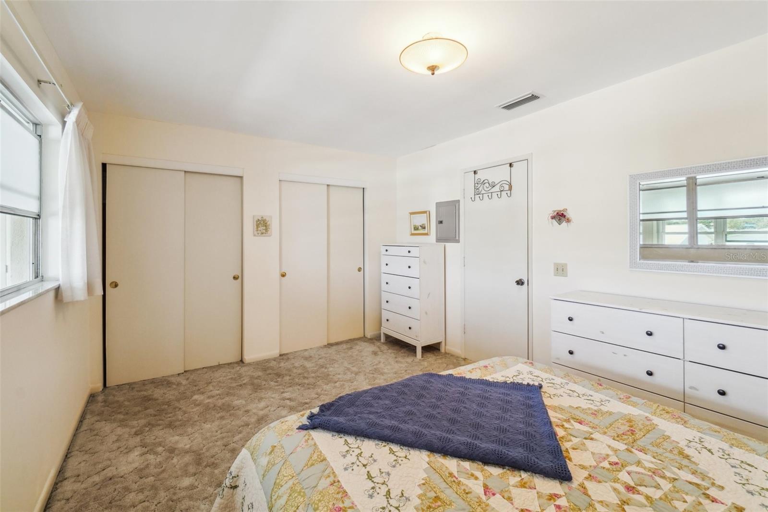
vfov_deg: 77.3
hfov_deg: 100.4
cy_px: 256
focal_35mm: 15
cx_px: 384
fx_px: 320
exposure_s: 1/30
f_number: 8
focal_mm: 10
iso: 400
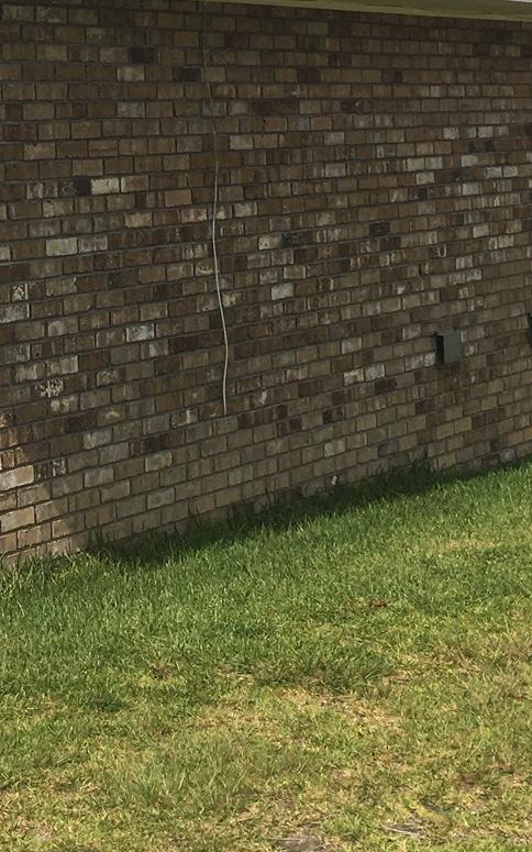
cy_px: 86
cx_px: 106
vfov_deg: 25.1
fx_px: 1857
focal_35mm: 80
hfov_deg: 16.2
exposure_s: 1/2849
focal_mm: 4.15
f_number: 2.2
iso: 25
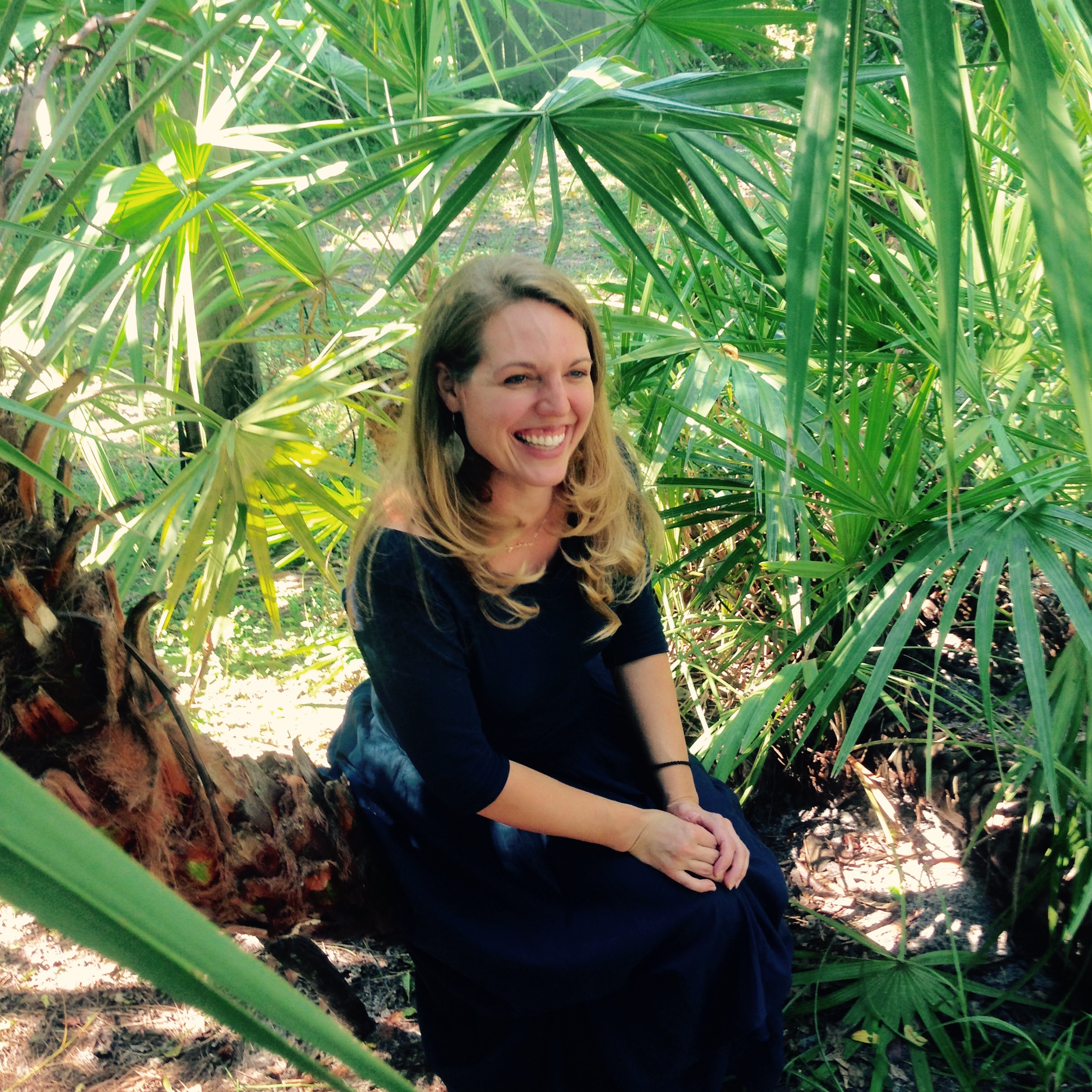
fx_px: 1392
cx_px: 547
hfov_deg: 42.8
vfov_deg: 42.7
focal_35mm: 39
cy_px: 464
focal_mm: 4.12
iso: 50
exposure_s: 1/40
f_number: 2.4
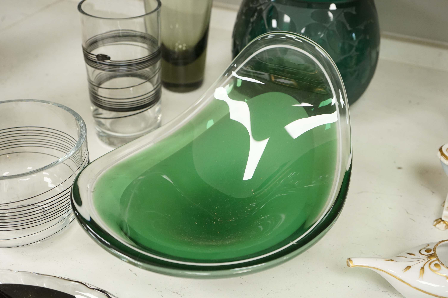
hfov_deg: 43.6
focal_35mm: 45
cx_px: 224
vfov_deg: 29.8
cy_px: 149
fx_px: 559
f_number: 5.6
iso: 2500
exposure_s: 1/100
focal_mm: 45
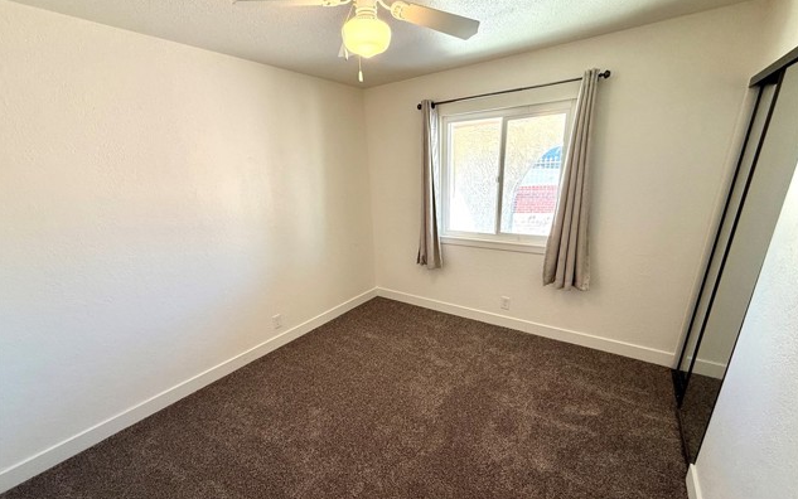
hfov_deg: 101.4
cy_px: 275
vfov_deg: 74.6
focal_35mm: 15
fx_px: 326
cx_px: 398
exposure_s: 1/120
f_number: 2.2
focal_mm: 2.22
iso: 125
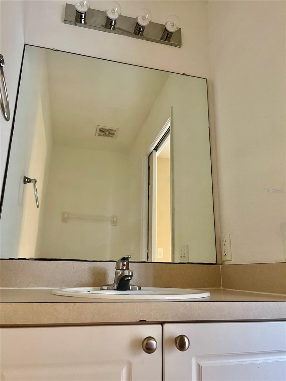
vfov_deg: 67.3
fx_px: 286
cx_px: 143
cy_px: 190
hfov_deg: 53.1
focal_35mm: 26
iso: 200
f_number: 1.6
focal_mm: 5.1
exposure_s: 1/60
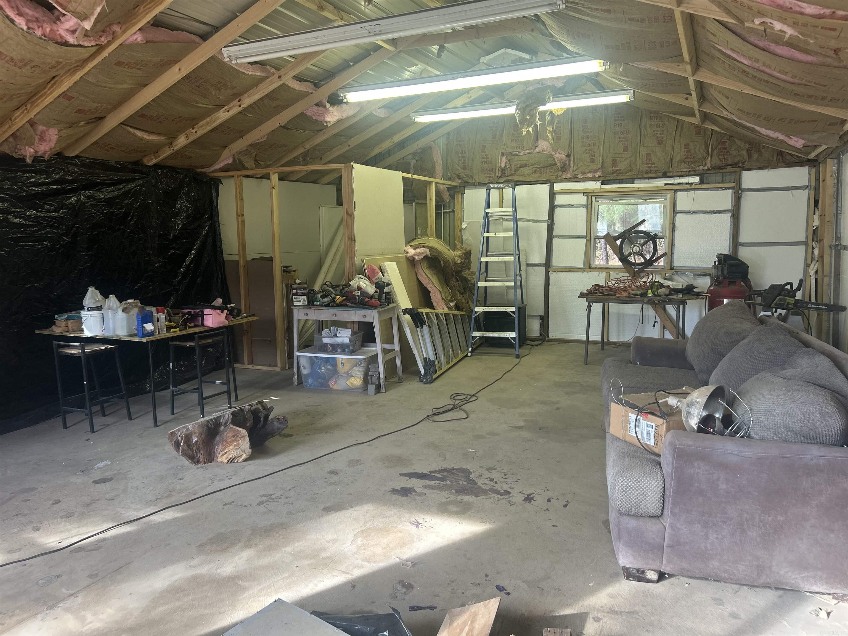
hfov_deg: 67.3
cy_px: 318
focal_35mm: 26
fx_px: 637
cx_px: 424
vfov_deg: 53.1
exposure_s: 1/120
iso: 64
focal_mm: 5.7
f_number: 1.5
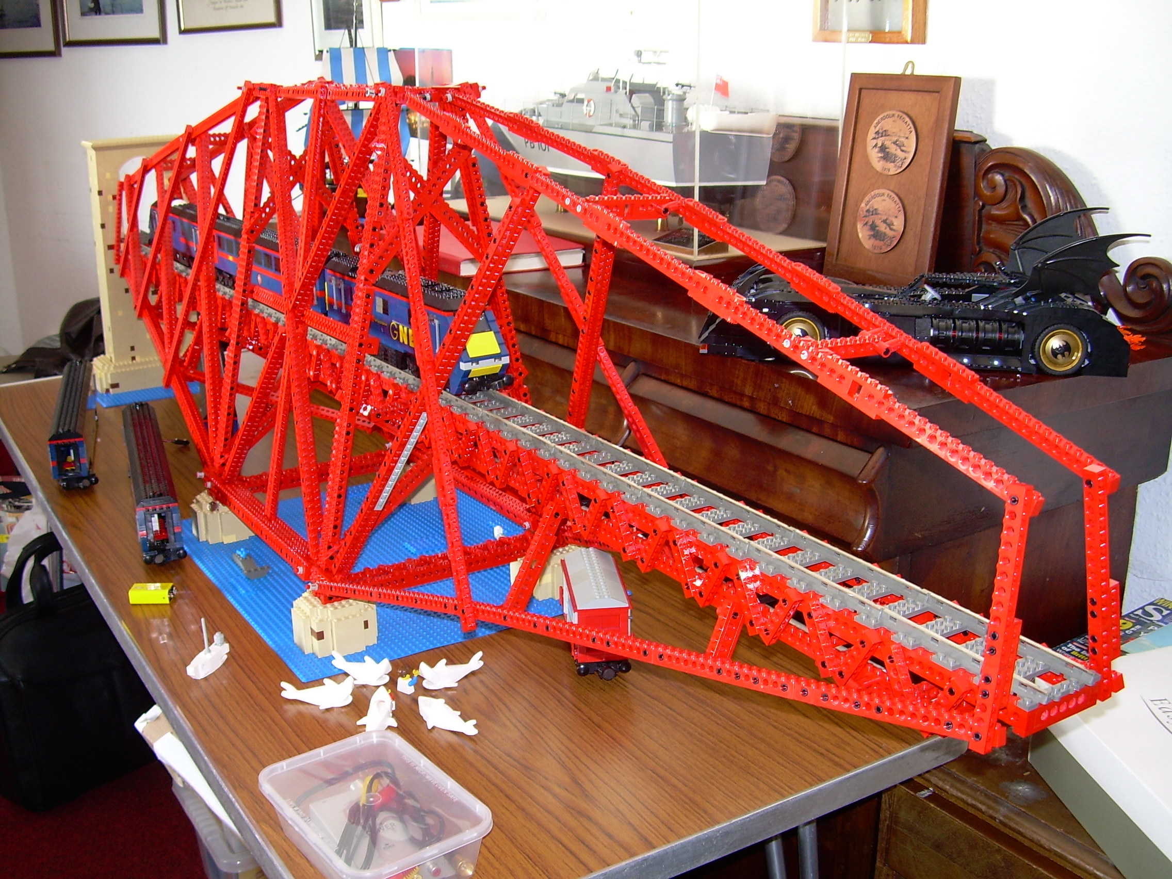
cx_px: 586
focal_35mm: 38
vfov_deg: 37.7
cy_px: 440
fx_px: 1287
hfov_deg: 49.0
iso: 50
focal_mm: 6.3
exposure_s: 1/30
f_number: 2.8
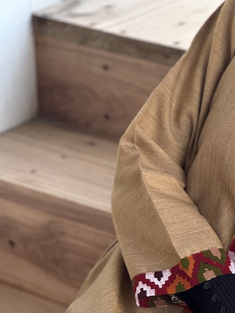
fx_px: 1276
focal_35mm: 141
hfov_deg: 10.5
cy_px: 247
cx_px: 193
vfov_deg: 13.9
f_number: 2.8
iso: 250
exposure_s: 1/100
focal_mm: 9
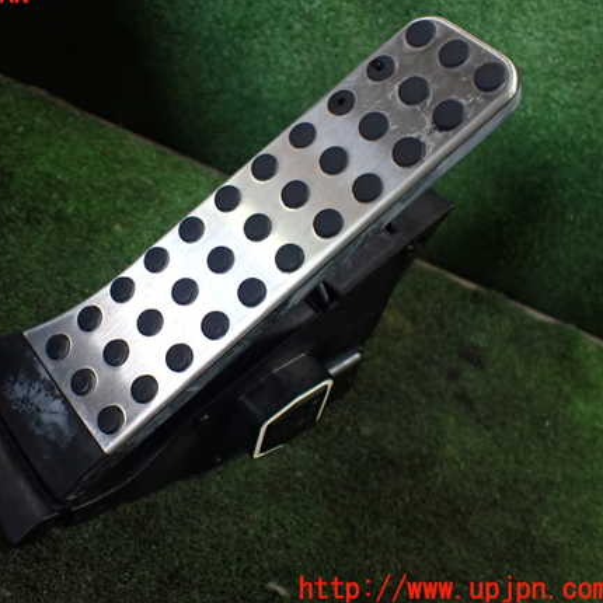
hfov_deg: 44.2
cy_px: 292
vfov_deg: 44.9
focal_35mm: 37
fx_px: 729
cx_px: 195
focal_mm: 5.4
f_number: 2.3
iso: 500
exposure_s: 1/125
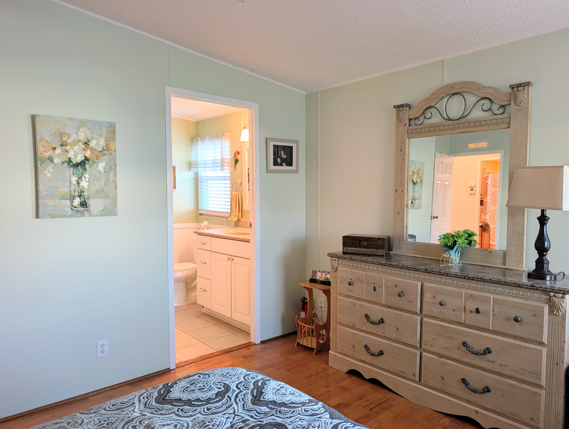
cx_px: 284
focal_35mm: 24
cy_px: 214
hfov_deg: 71.5
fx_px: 395
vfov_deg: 56.9
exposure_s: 1/24
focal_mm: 6.9
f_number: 1.68
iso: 48
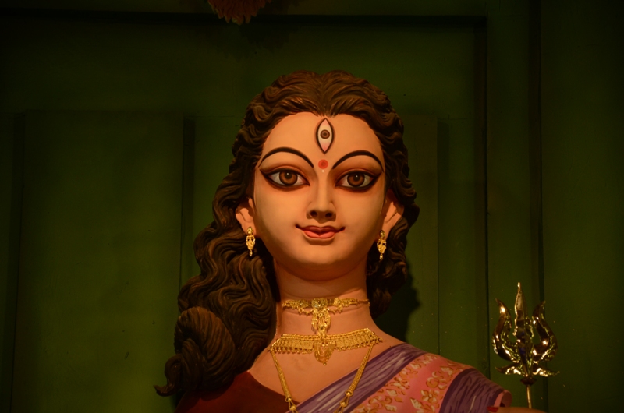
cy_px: 206
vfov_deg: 8.7
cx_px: 312
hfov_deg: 13.1
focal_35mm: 158
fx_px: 2725
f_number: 5.6
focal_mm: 105
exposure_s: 1/125
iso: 500
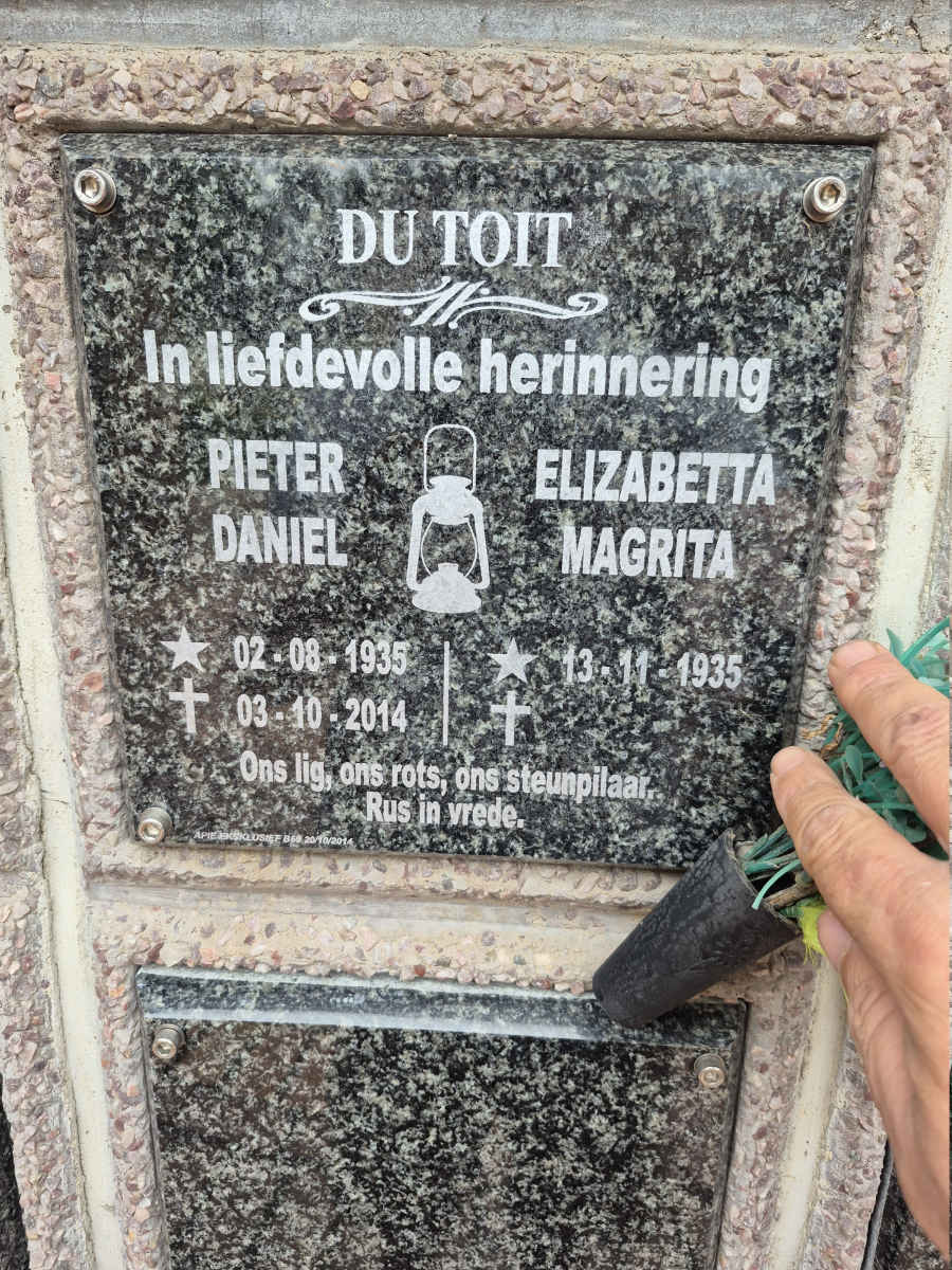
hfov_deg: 58.9
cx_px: 476
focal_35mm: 23
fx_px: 843
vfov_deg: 73.9
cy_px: 635
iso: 64
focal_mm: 5.4
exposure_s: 1/180
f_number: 1.8
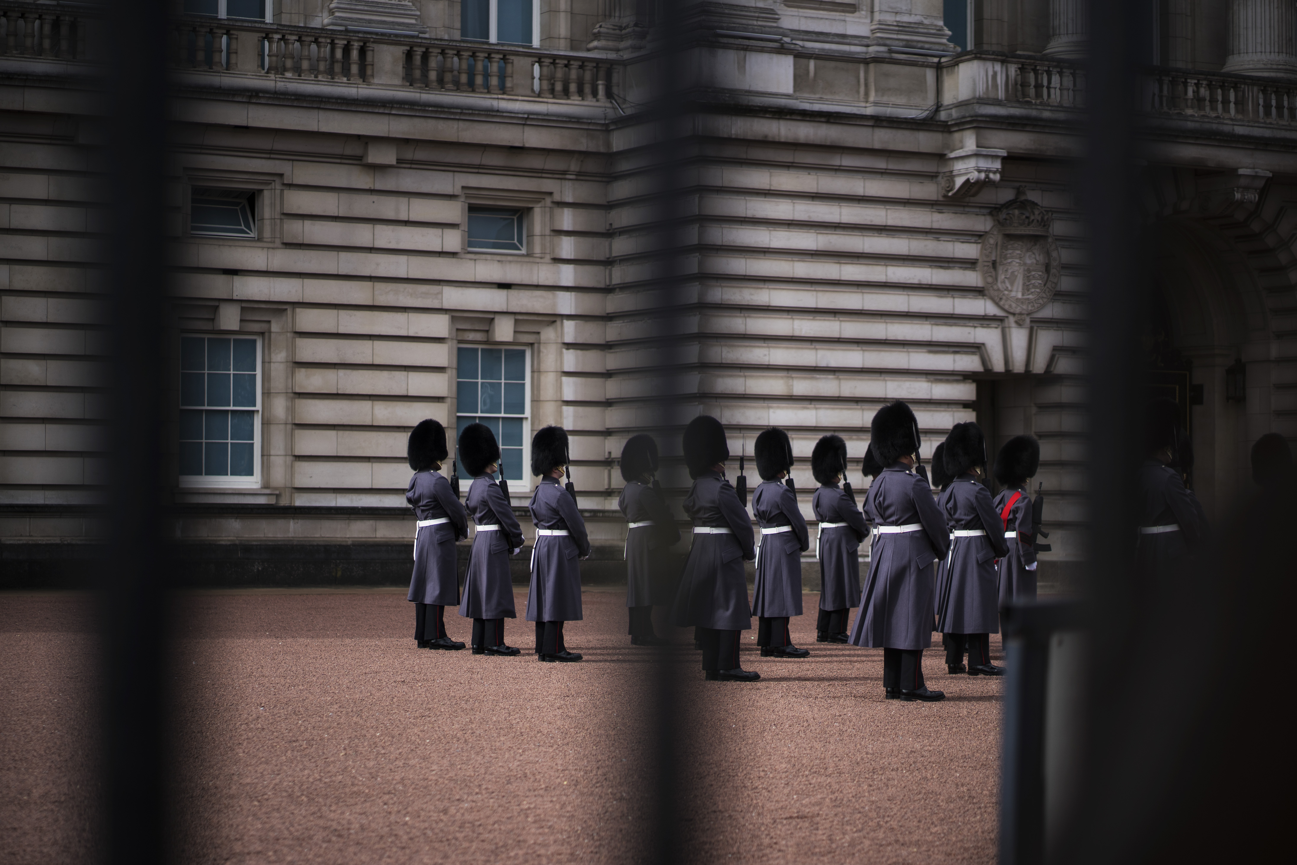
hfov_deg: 23.9
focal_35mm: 85
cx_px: 648
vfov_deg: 16.1
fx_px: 3062
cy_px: 432
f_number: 1.8
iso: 100
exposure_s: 1/5000
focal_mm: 85
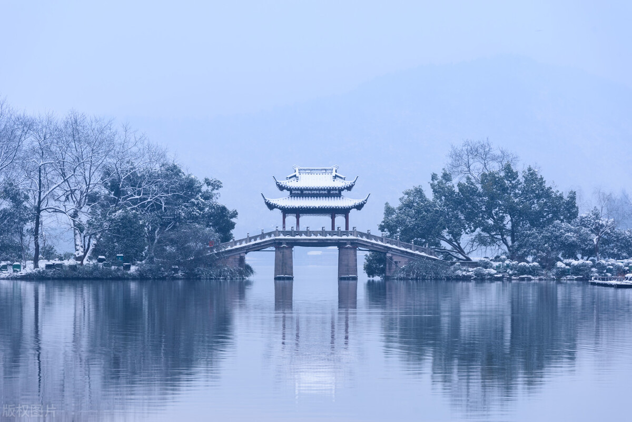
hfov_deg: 10.3
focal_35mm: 200
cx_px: 316
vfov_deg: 6.9
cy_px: 211
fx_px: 3512
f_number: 8
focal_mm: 200
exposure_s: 1/6
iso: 100
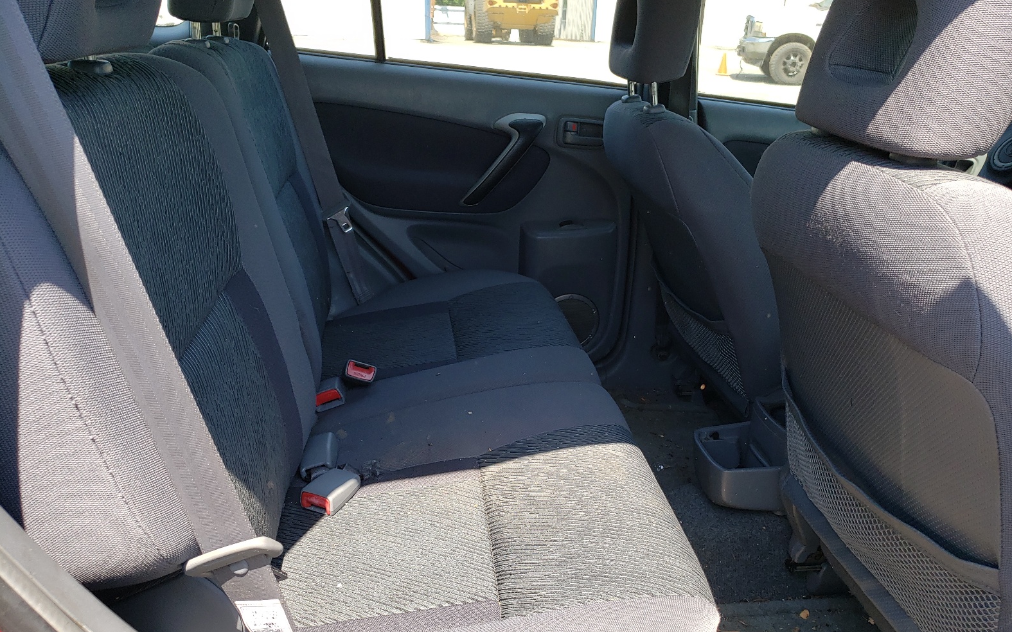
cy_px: 374
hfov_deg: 66.5
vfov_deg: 44.3
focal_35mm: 28
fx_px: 772
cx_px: 512
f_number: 1.5
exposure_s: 1/556
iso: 50
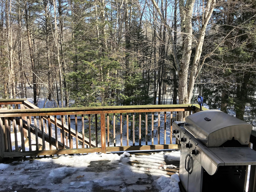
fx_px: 207
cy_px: 96
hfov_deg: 63.4
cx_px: 128
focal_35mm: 28
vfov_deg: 49.7
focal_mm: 3.99
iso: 20
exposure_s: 1/643
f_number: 1.8
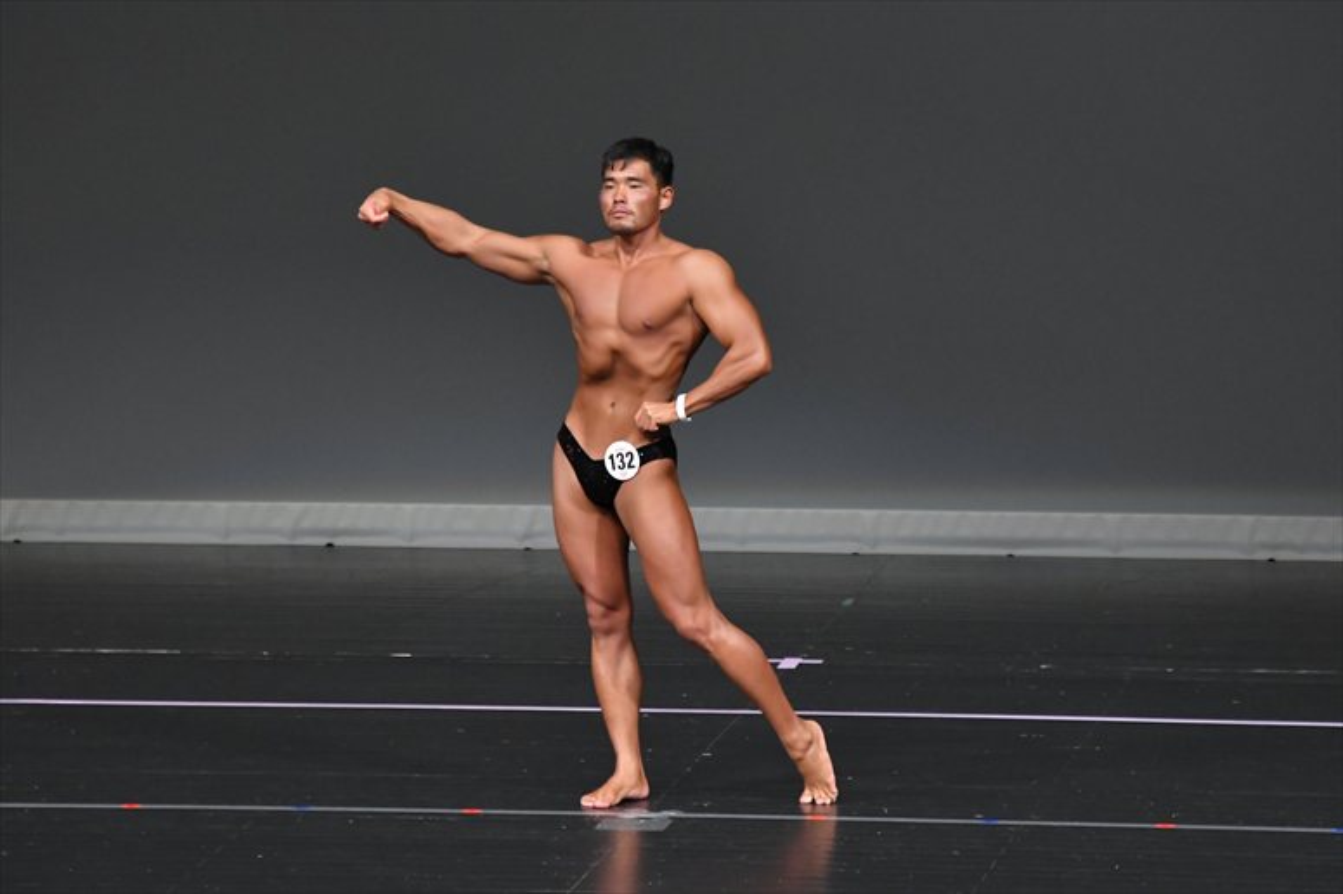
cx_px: 672
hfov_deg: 6.9
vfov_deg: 4.6
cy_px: 447
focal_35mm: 300
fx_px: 11186
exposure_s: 1/400
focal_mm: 200
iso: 4000
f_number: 5.6
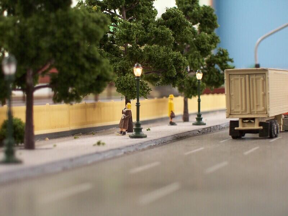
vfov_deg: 12.1
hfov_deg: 16.1
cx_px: 144
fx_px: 1015
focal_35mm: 122
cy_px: 108
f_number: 4
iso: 140
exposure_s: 1/60
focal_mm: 21
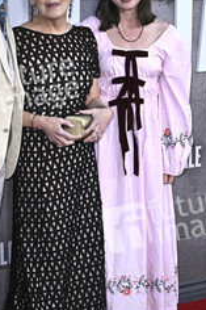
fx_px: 713
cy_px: 156
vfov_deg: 24.5
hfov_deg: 16.3
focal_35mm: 83
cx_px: 50
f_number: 6.3
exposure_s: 1/250
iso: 800
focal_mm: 49
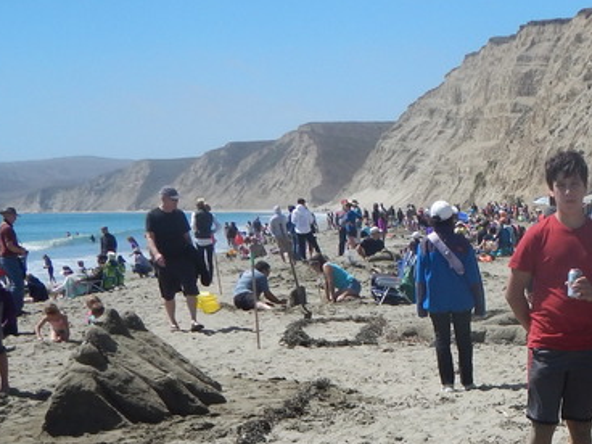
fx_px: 1300
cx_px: 652
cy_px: 598
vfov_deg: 17.9
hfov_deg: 24.0
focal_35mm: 76
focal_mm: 5
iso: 125
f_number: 3.9
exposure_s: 1/1250
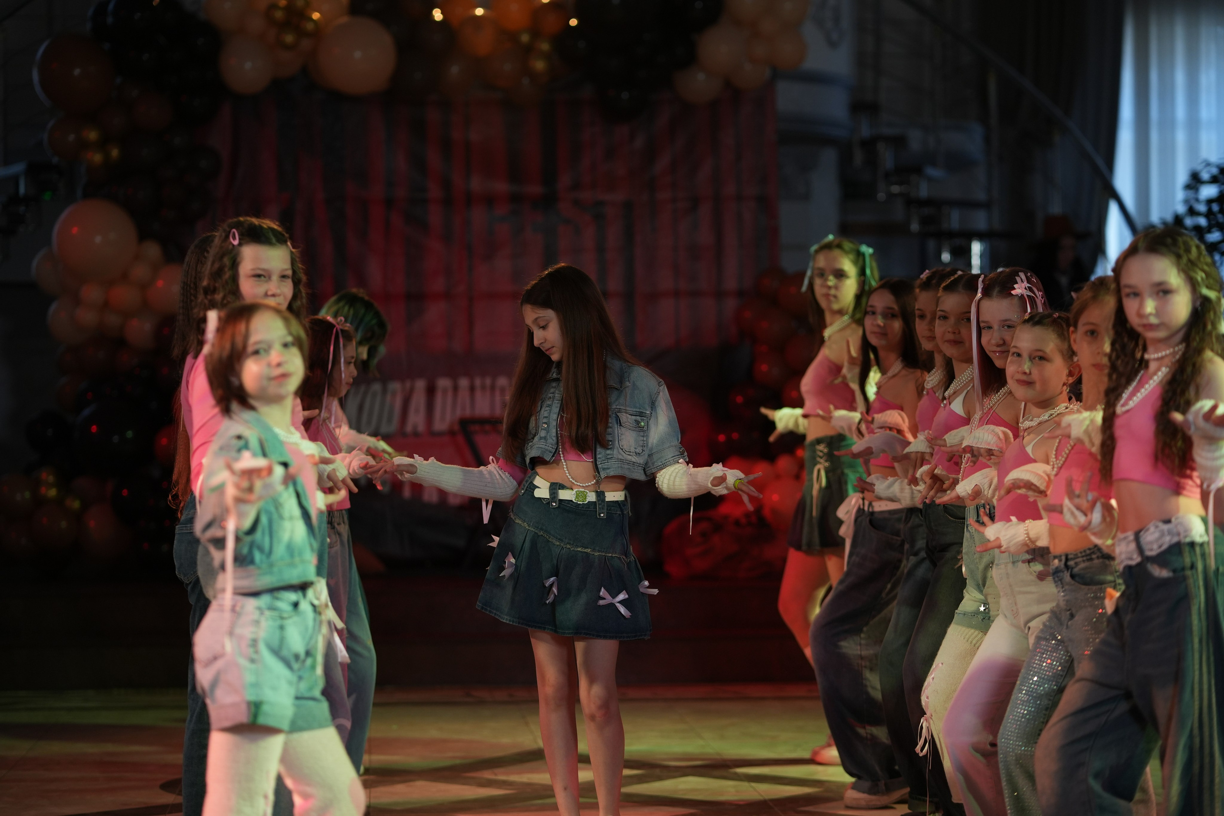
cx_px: 612
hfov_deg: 23.9
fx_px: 2890
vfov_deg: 16.1
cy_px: 408
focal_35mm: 85
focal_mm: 85
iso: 800
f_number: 2.2
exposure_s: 1/400
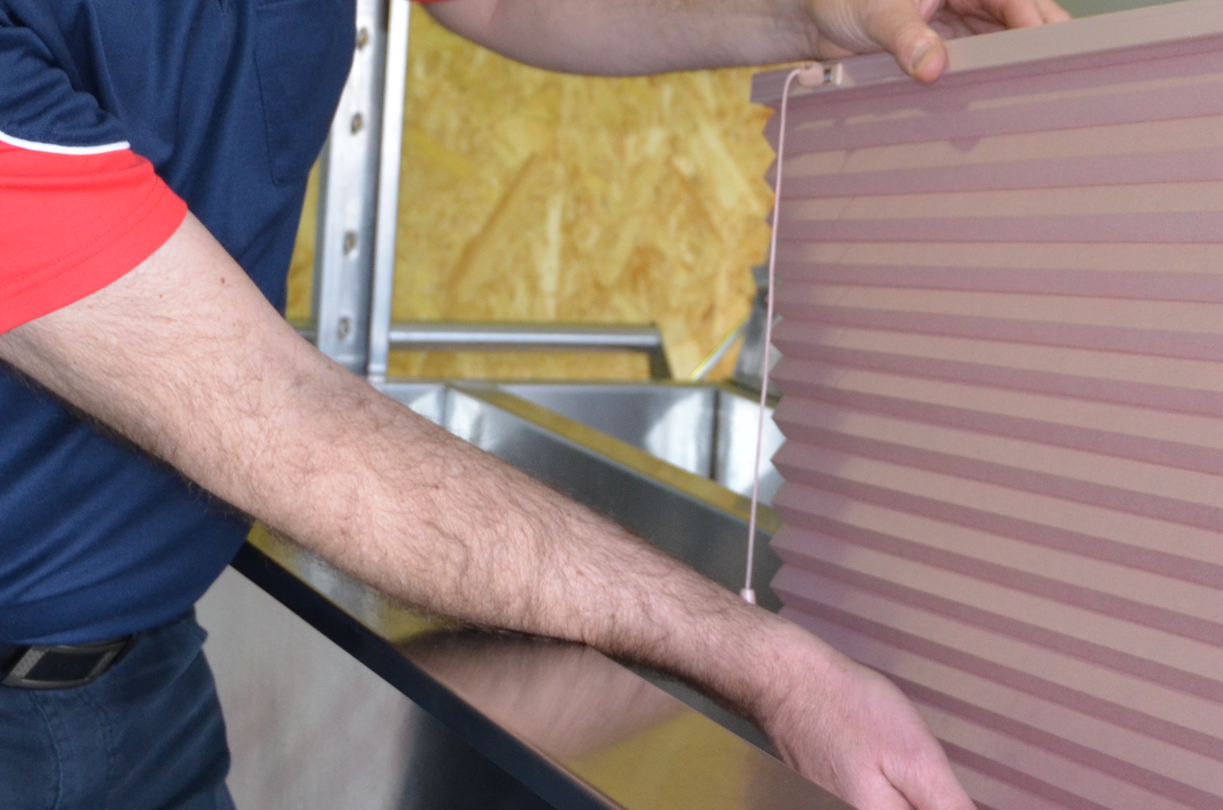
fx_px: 3158
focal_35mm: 93
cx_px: 578
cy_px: 29
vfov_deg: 14.4
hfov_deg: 21.9
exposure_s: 1/60
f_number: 4
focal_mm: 27
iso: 720
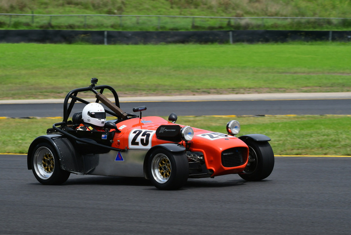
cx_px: 176
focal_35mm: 300
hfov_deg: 6.9
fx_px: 2926
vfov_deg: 4.6
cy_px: 118
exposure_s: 1/640
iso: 400
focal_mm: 200
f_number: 11
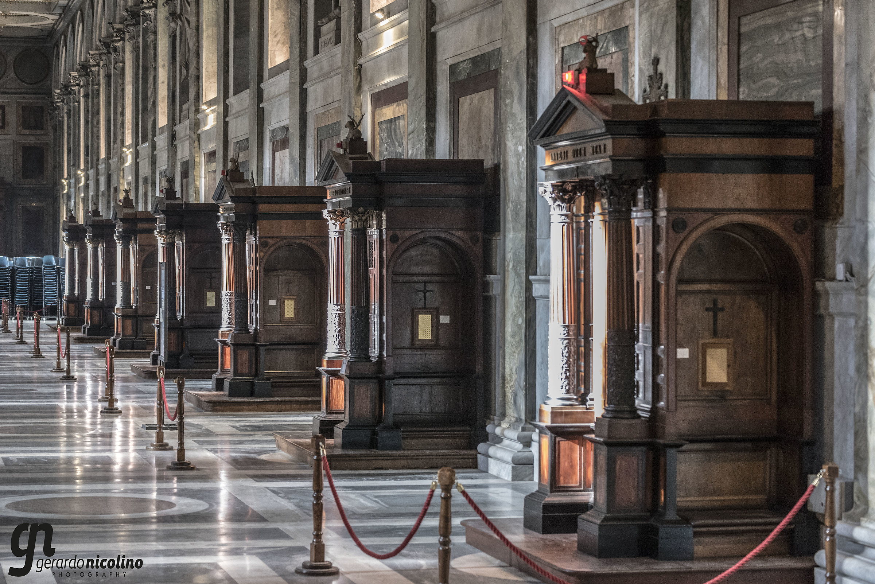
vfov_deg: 15.9
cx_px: 438
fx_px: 2091
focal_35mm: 86
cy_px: 292
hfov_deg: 23.6
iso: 5000
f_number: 6.3
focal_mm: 86
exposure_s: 1/30
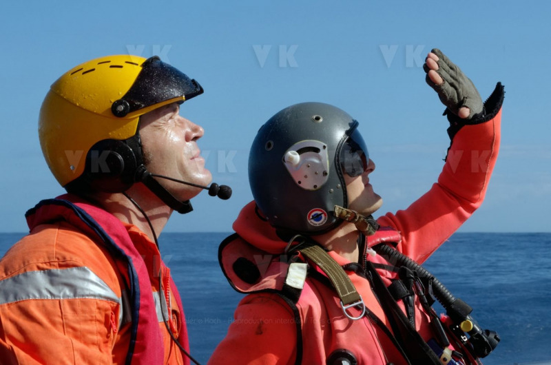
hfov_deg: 19.5
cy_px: 182
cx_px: 276
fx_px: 1604
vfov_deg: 13.0
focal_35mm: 105
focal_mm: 70
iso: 320
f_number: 16
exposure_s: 1/500
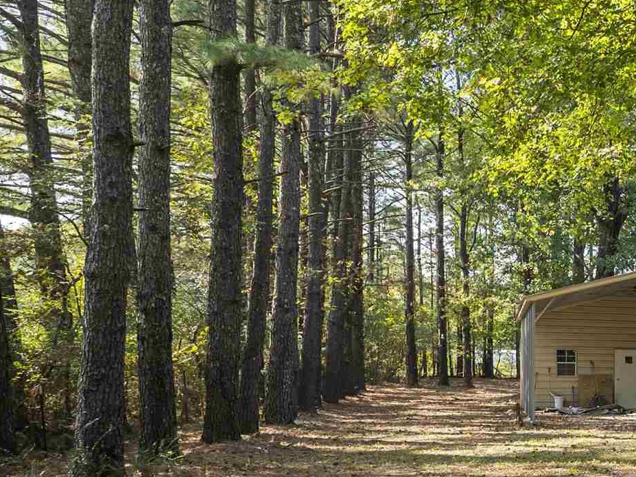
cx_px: 990
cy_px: 399
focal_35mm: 51
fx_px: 937
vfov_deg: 27.8
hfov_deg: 25.9
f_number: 5.6
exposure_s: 1/125
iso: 200
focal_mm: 16
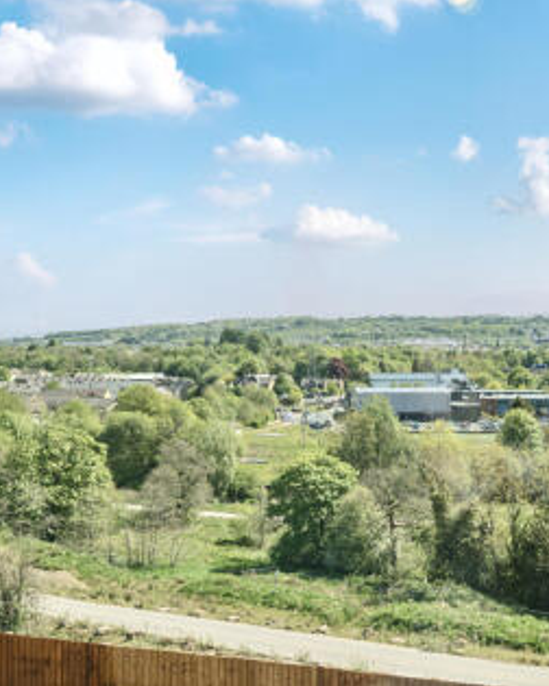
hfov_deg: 33.6
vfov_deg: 42.0
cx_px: 392
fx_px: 894
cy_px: 343
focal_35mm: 44
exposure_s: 1/400
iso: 400
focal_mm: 21
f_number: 8
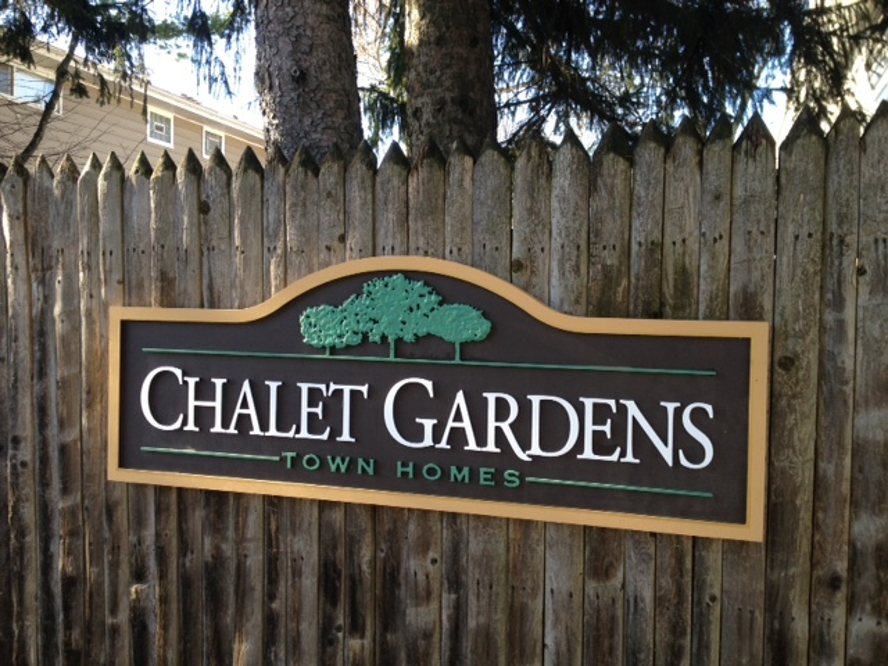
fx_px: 898
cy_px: 333
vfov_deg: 40.7
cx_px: 444
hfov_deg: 52.6
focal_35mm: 35
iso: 50
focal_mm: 4.28
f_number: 2.4
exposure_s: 1/156
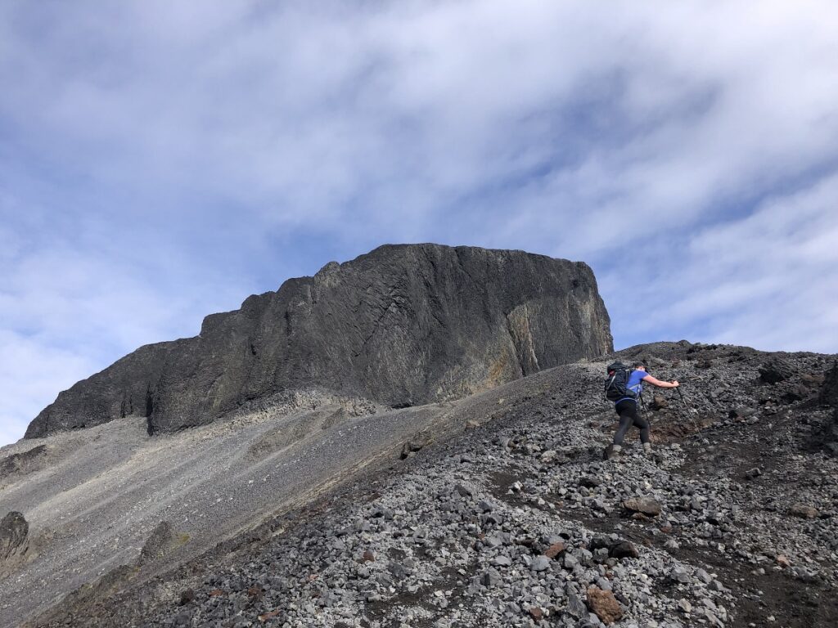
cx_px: 419
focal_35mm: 28
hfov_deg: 63.4
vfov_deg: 49.7
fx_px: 678
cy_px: 314
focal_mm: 3.99
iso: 20
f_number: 1.8
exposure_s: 1/1548
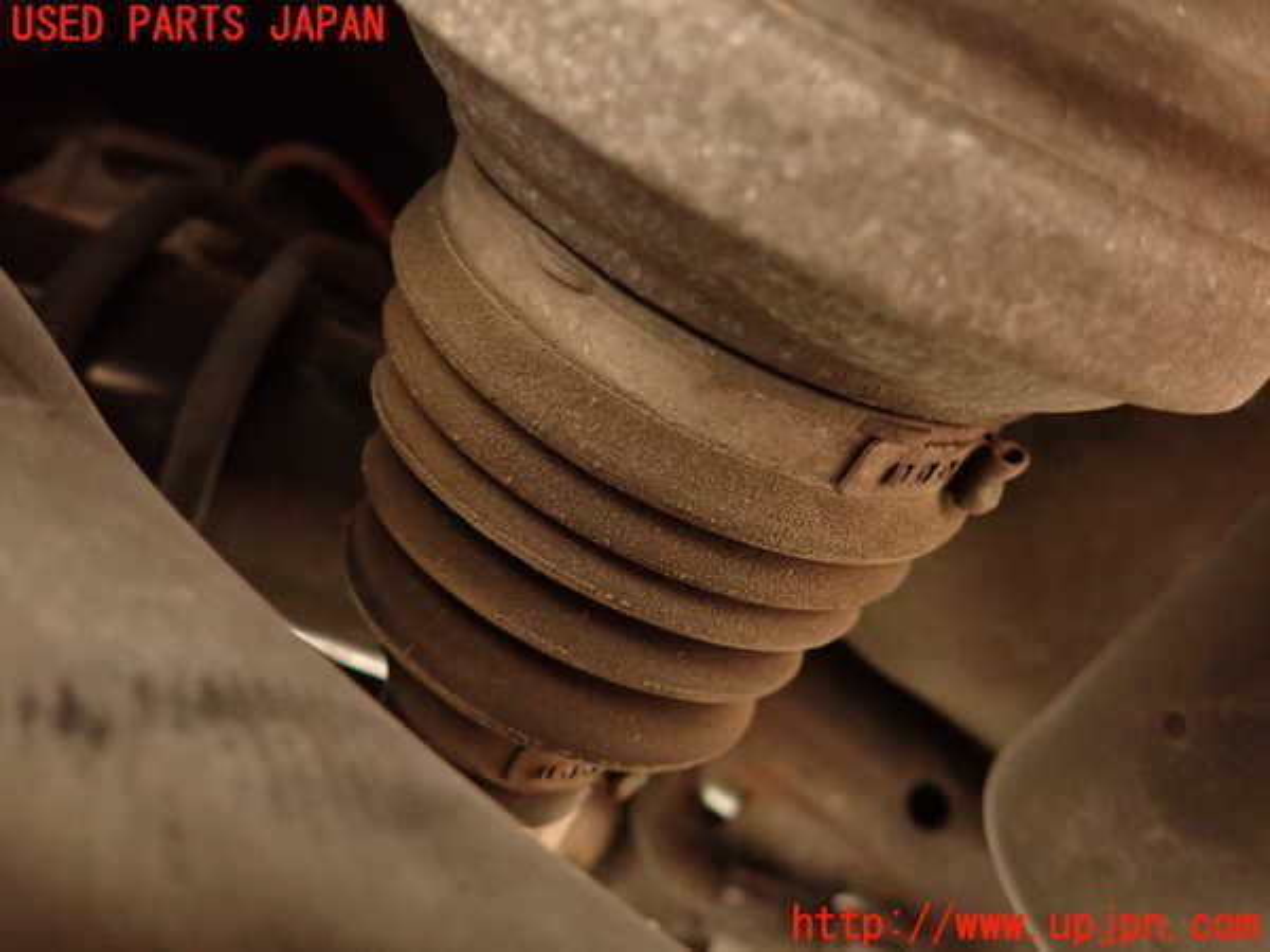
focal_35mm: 25
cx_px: 635
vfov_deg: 54.9
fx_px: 917
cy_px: 476
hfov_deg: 69.4
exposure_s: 1/25
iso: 800
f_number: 2
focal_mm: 4.5
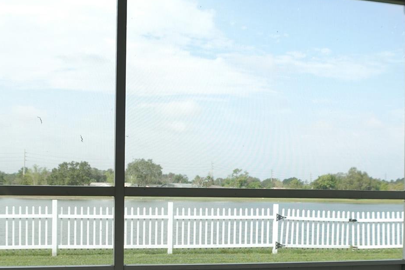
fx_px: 754
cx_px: 179
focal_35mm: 67
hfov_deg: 30.0
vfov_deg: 20.2
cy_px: 200
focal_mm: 14.87
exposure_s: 1/640
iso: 100
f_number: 2.8
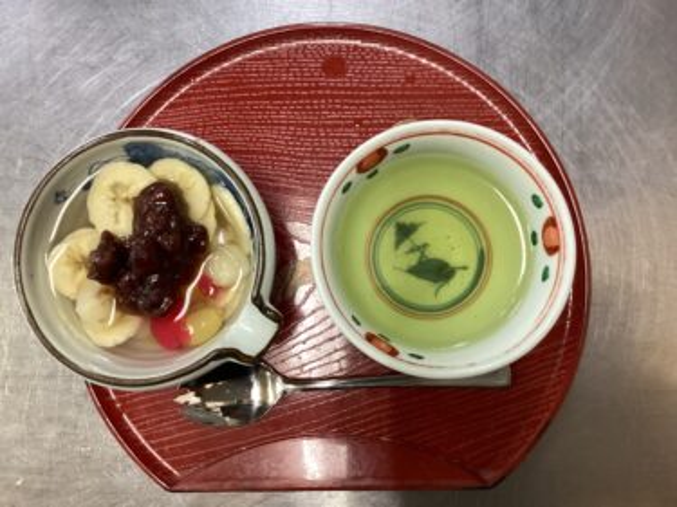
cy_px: 254
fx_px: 606
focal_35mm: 31
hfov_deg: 58.4
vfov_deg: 45.4
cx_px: 338
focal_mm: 3.3
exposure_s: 1/60
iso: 200
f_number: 2.4
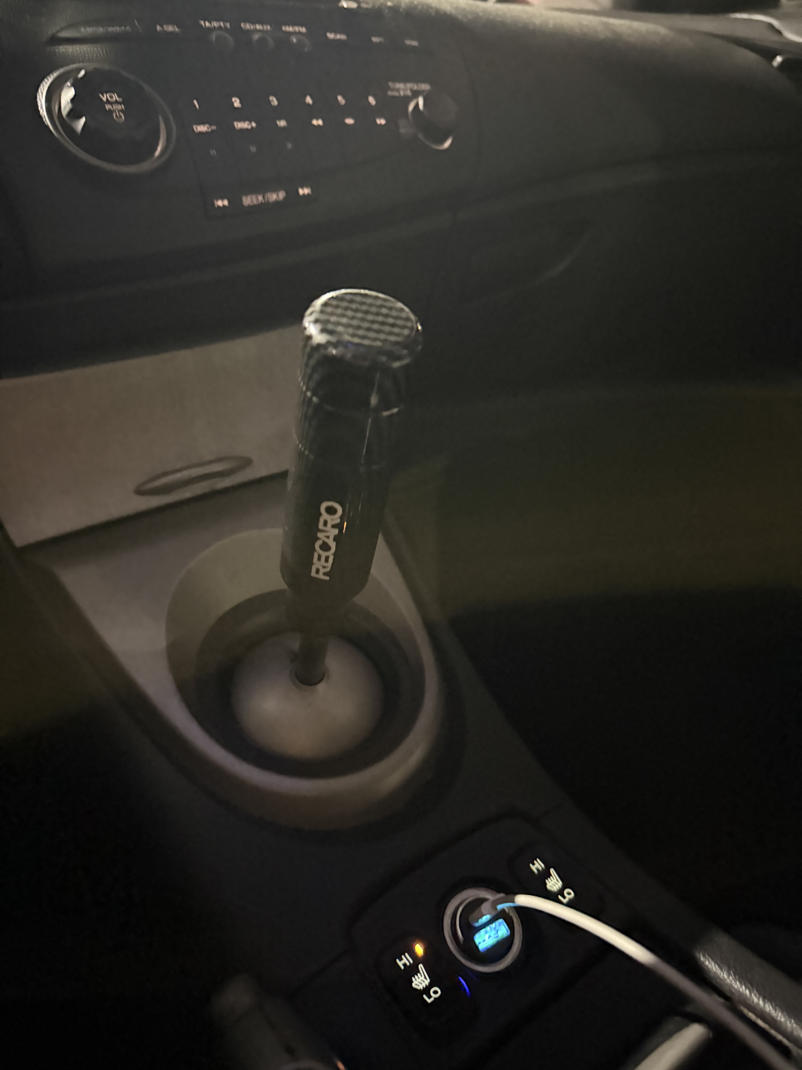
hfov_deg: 56.8
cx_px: 401
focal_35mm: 24
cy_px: 535
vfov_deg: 71.6
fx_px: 741
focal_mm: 6.76
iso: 12500
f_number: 1.78
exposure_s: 1/17
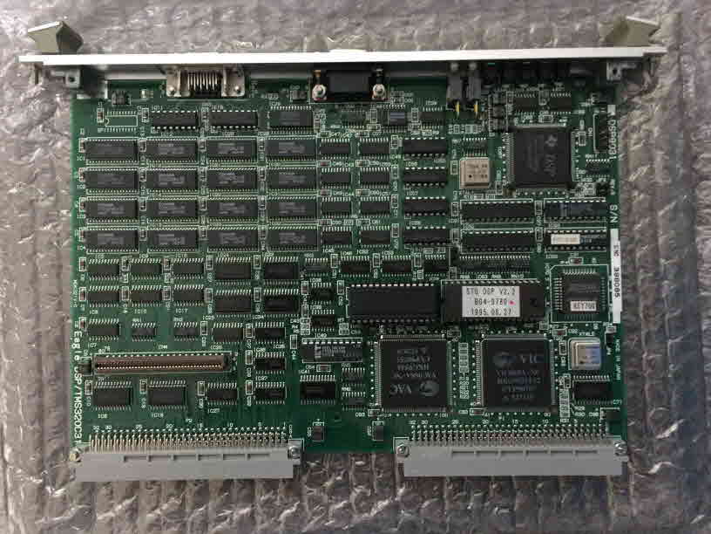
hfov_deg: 61.7
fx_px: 596
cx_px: 356
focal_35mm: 29
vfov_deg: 48.2
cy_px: 267
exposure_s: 1/15
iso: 400
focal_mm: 4.15
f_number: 2.2
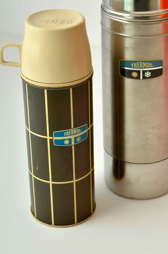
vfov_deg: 21.9
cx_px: 103
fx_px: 654
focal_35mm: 93
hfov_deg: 14.6
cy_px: 84
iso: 100
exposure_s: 1/250
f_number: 5
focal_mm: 44
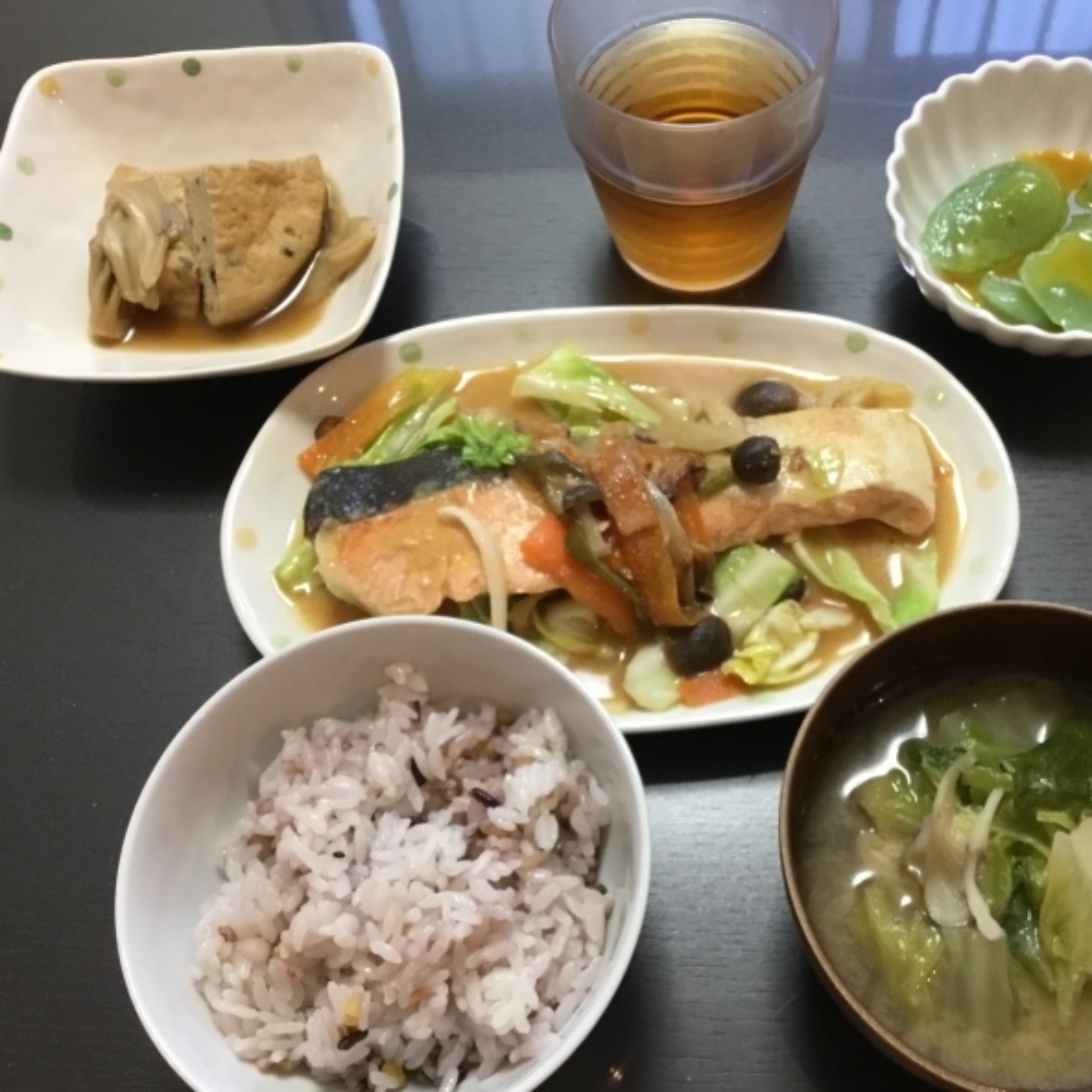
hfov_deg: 44.6
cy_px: 546
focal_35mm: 37
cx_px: 668
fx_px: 1321
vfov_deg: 44.9
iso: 125
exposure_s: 1/30
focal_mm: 3.3
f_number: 2.4
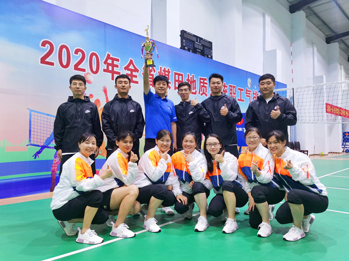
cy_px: 130
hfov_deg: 65.3
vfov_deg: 51.3
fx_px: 272
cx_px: 174
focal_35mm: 27
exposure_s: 1/50
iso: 250
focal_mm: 5.56
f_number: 1.6
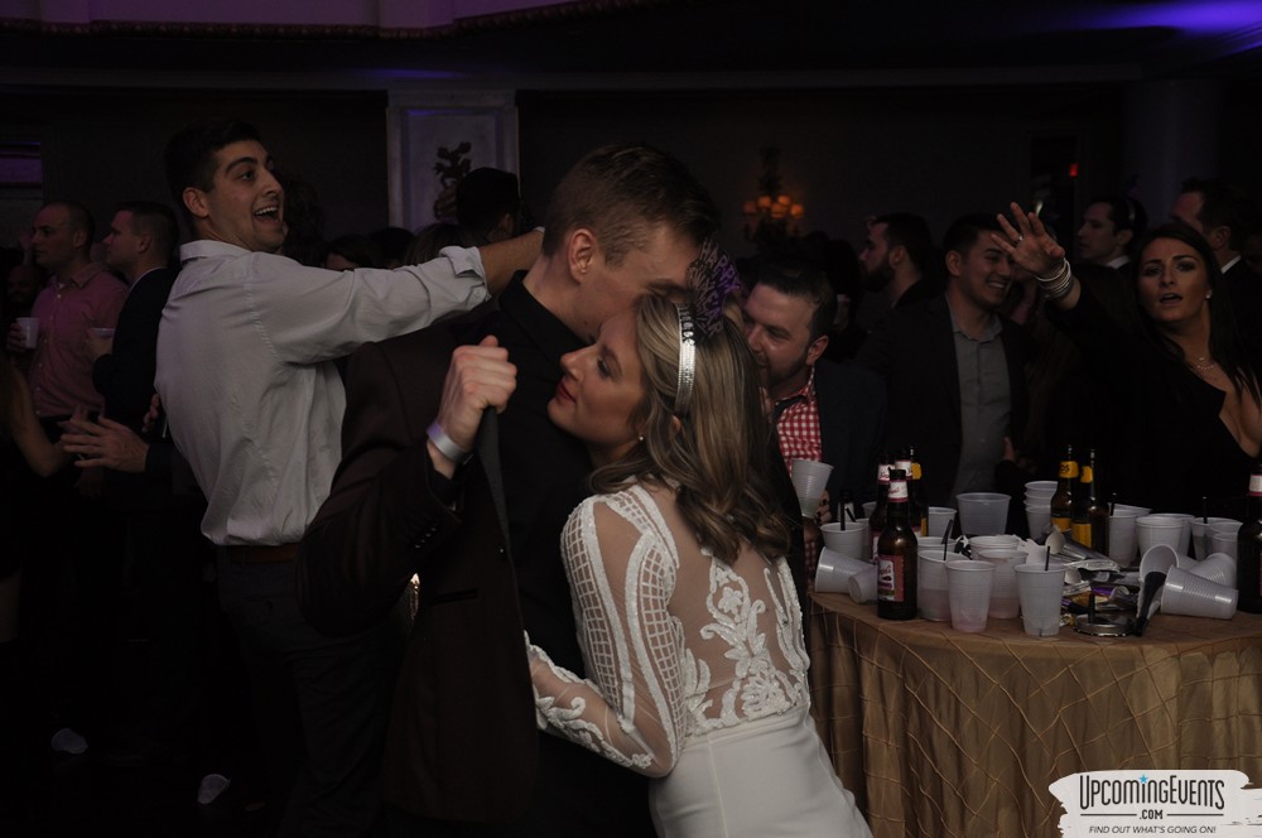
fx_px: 1680
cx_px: 631
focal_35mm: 48
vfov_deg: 28.0
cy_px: 419
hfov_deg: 41.2
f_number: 5
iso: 400
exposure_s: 1/60
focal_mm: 32
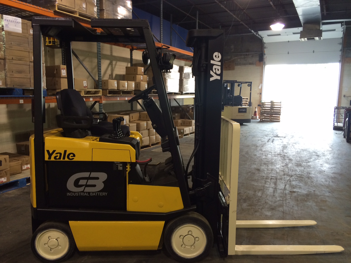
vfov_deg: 46.8
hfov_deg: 60.0
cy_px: 132
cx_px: 176
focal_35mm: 30
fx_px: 304
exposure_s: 1/30
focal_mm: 4.12
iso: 100
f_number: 2.2
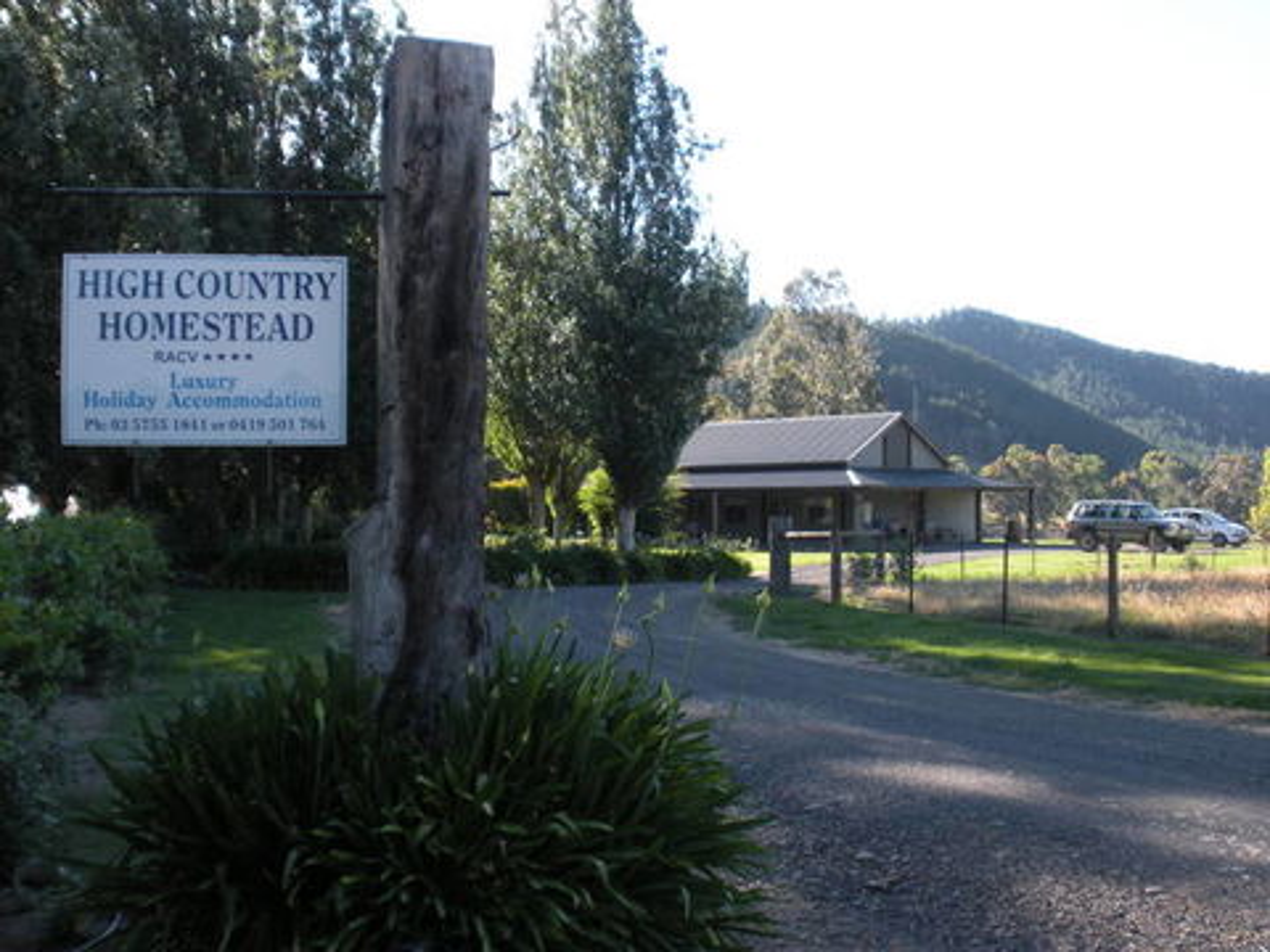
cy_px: 476
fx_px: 1614
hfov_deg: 42.9
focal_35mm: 44
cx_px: 635
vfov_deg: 32.9
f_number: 4
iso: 64
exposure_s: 1/107
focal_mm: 7.7
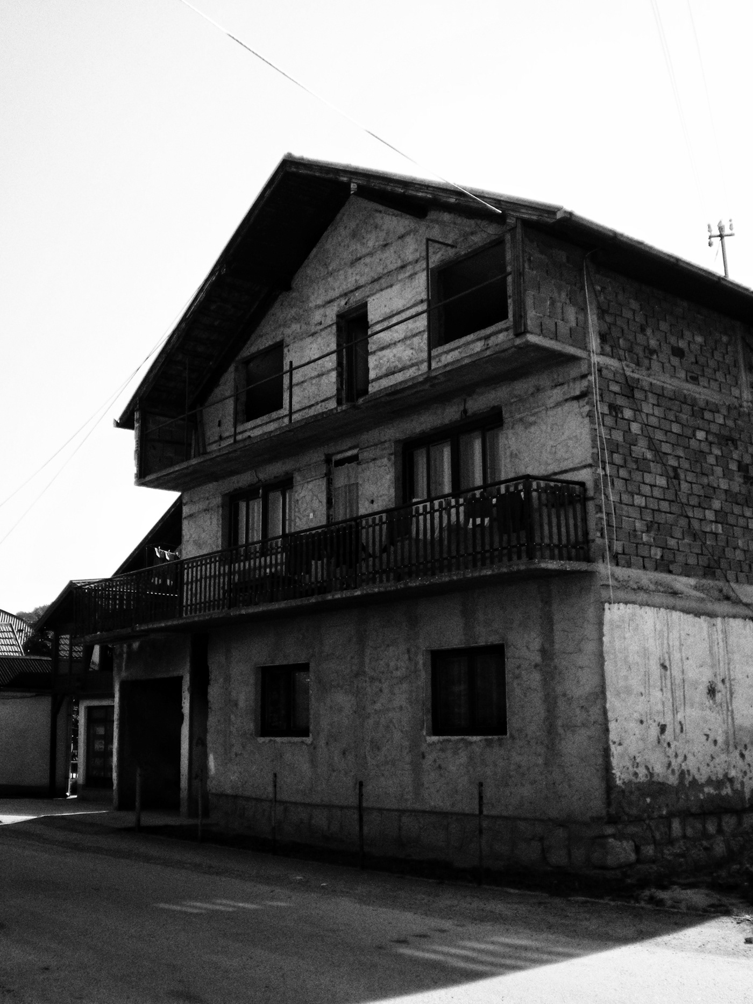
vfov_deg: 49.0
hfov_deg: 37.7
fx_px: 1102
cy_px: 502
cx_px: 376
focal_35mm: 38
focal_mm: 6.3
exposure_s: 1/462
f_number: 4.6
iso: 89
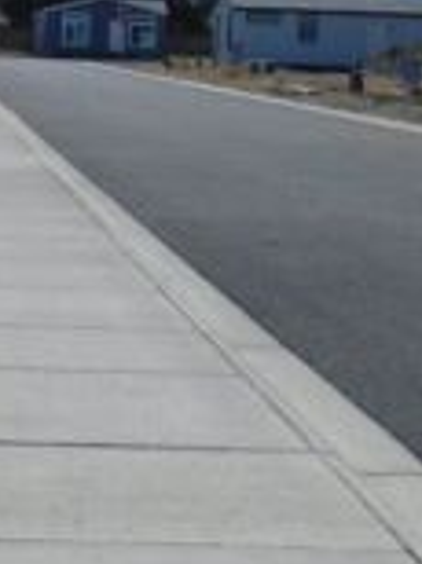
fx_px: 2037
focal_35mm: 125
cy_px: 90
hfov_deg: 11.7
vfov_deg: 15.7
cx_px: -15
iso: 100
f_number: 9.5
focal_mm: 6.4
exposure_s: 1/320
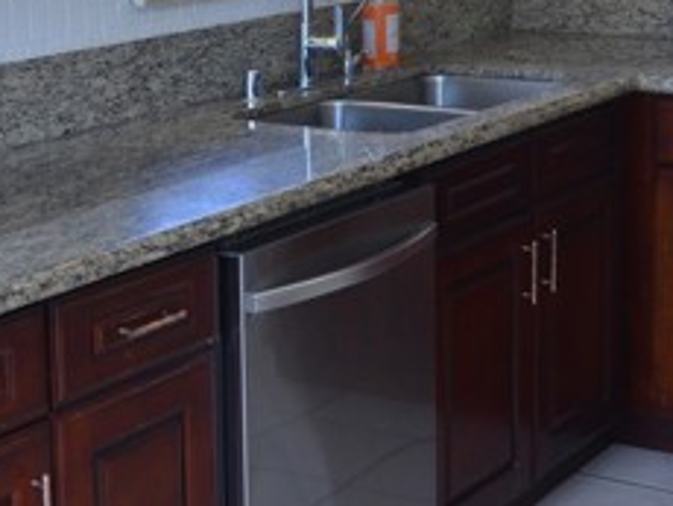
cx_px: 287
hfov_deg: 22.2
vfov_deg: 16.4
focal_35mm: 88
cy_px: -9
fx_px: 1713
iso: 400
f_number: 8
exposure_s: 1/60
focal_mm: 22
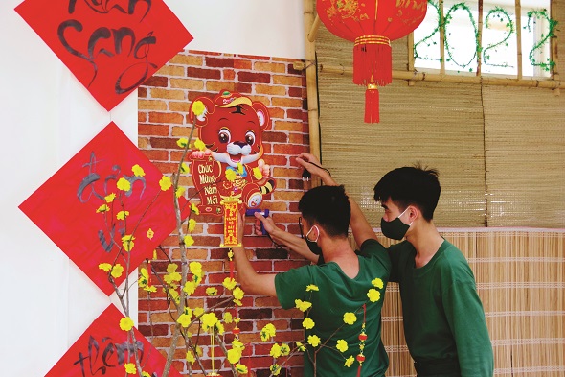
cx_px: 282
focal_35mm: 60
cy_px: 188
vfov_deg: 22.6
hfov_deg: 33.4
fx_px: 941
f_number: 5.6
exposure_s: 1/30
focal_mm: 40
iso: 1600
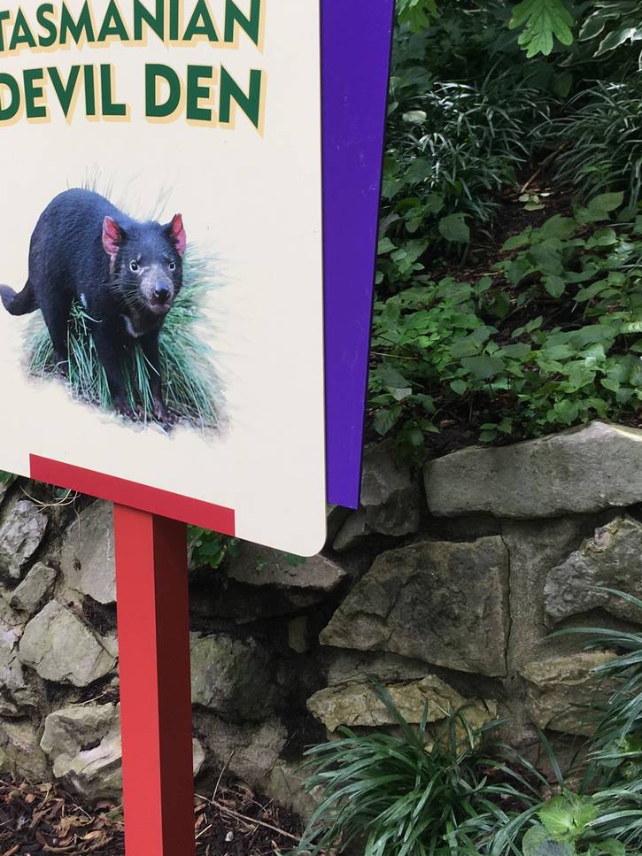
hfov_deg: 29.8
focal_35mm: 48
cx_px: 170
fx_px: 1187
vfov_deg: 38.7
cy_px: 223
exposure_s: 1/154
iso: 25
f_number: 2.2
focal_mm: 4.15
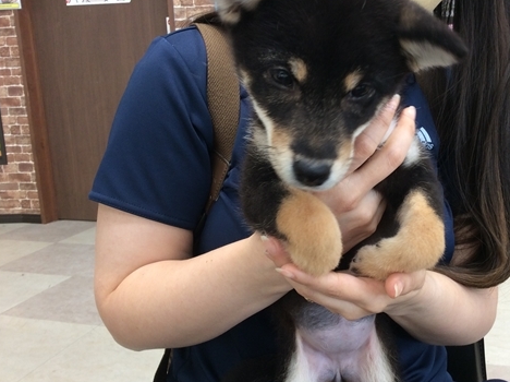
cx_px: 324
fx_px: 603
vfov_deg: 35.1
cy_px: 195
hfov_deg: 45.4
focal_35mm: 41
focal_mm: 3.3
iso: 40
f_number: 2.4
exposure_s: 1/24
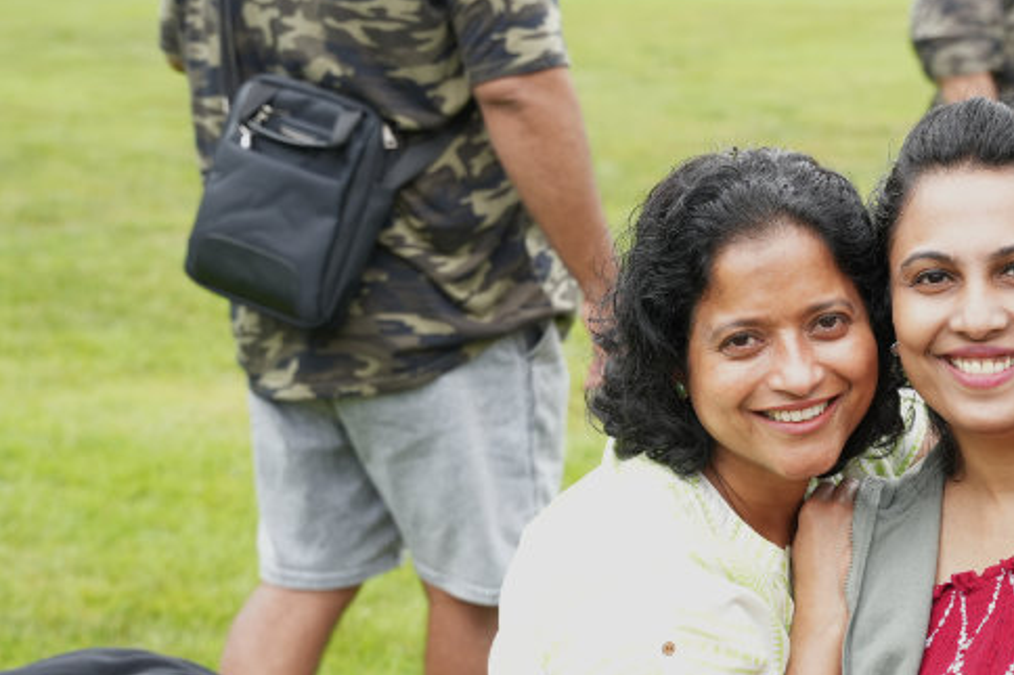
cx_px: 817
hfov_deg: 21.5
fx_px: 2641
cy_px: 433
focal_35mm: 94
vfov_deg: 14.5
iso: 500
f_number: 3.5
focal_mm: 44.4
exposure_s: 1/500
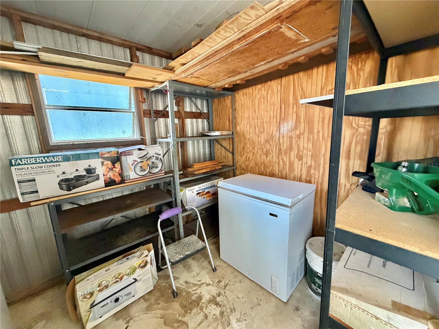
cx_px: 220
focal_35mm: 14
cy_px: 164
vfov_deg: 85.7
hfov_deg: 102.1
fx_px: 178
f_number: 2.2
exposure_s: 1/60
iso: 800
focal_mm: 2.22
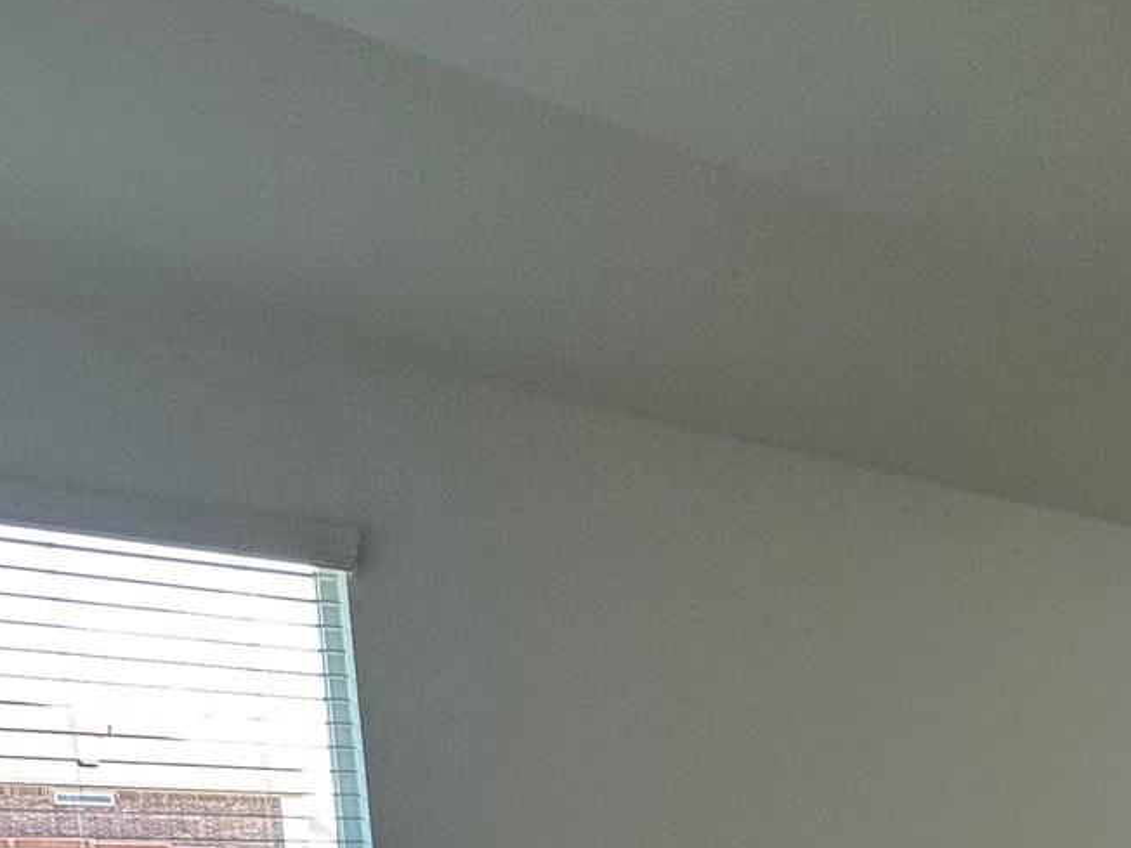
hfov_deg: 35.9
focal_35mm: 44
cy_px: 1127
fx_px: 1438
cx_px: 1273
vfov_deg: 27.1
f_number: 2.2
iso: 125
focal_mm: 2.22
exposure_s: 1/120
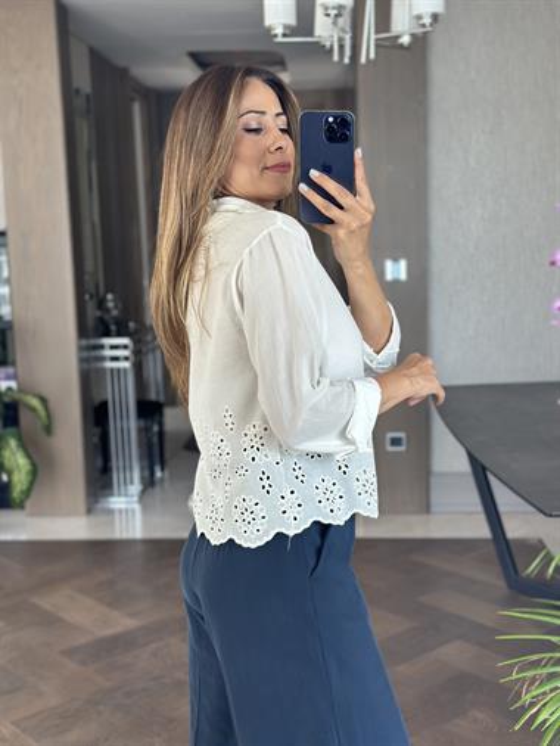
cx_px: 280
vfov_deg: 39.6
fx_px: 1034
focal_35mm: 48
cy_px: 373
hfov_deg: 30.3
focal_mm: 6.86
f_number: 1.78
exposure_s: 1/126
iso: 100
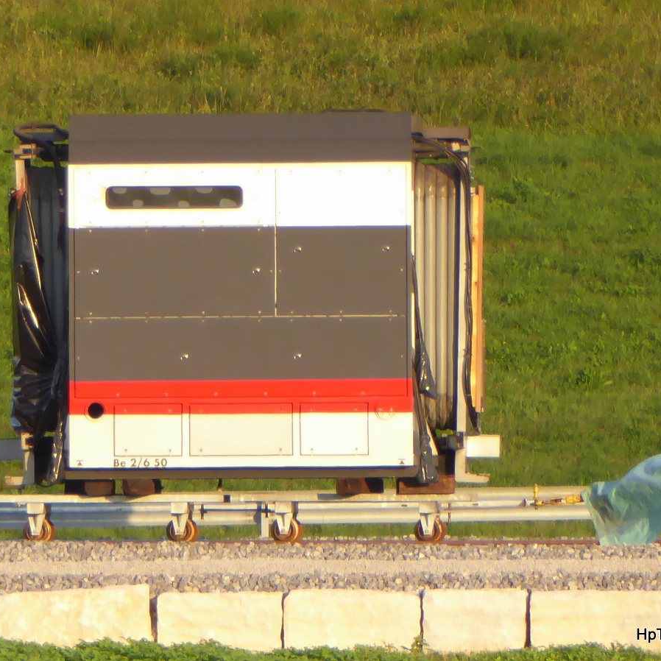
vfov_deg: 1.9
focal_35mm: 945
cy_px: 330
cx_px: 245
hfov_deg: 1.9
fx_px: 20416
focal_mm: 129
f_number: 6.4
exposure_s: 1/125
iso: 200
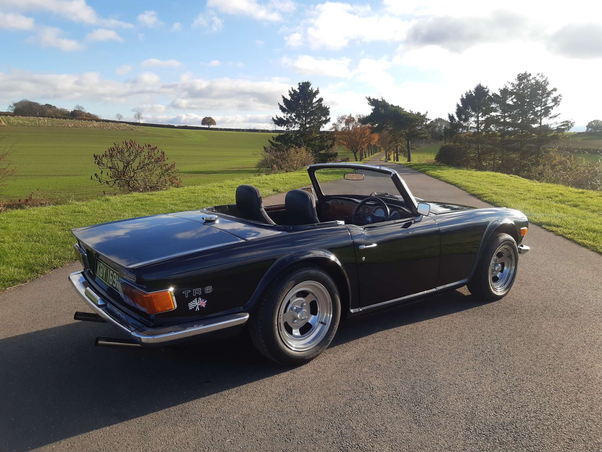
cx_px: 301
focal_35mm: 26
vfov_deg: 53.1
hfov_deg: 67.3
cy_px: 226
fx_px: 452
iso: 40
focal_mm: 3.92
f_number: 1.7
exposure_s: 1/1266
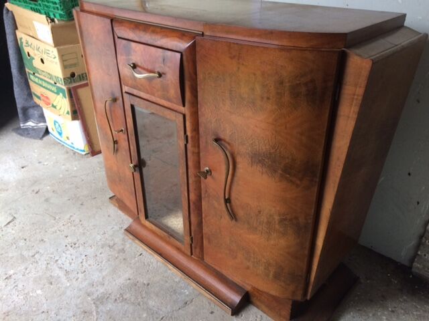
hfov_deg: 61.7
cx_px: 214
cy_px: 160
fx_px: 359
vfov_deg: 48.2
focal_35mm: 29
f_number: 2.2
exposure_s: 1/33
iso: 64
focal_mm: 4.15
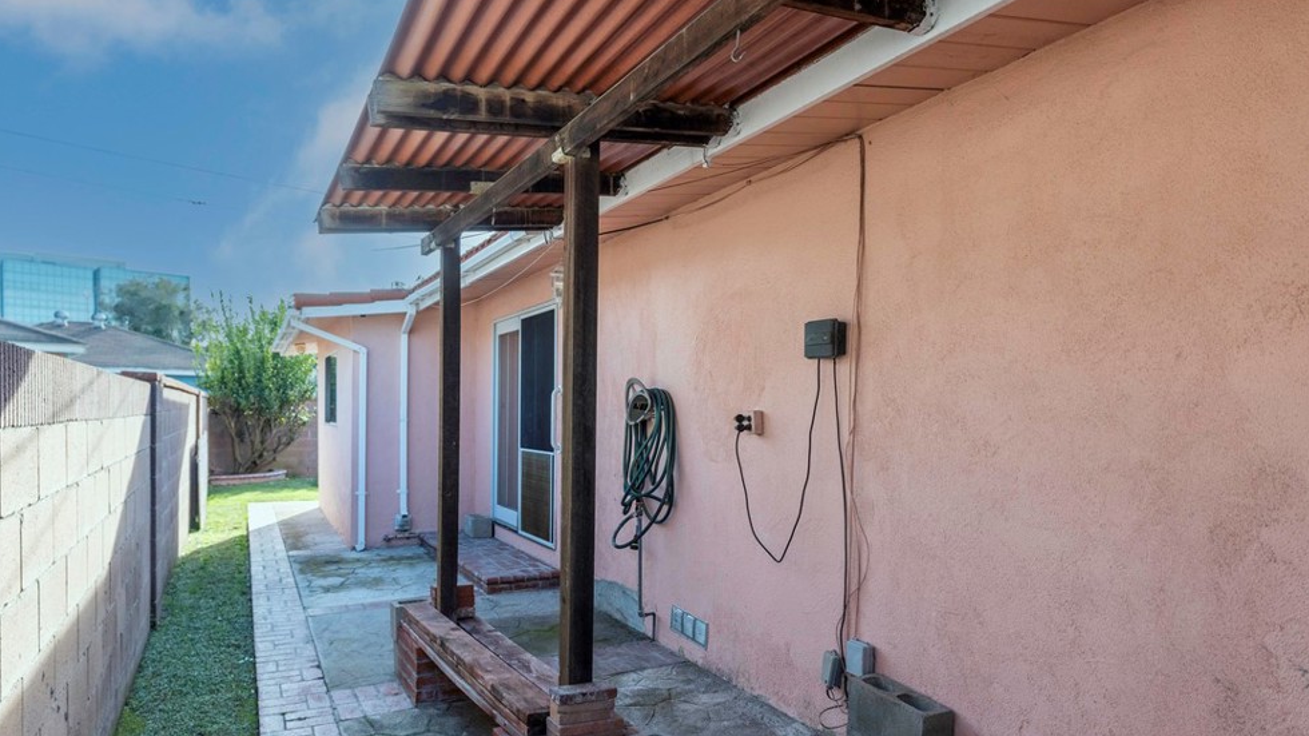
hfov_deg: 78.7
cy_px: 445
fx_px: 798
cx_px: 659
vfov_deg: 49.2
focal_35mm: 23
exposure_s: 1/350
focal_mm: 21
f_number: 5.6
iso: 1000
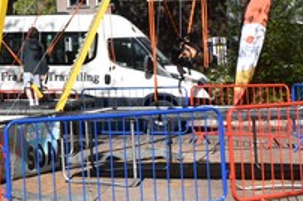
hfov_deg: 17.2
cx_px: -158
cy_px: -56
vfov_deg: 12.4
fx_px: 899
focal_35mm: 107
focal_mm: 18
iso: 280
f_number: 8
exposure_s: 1/500
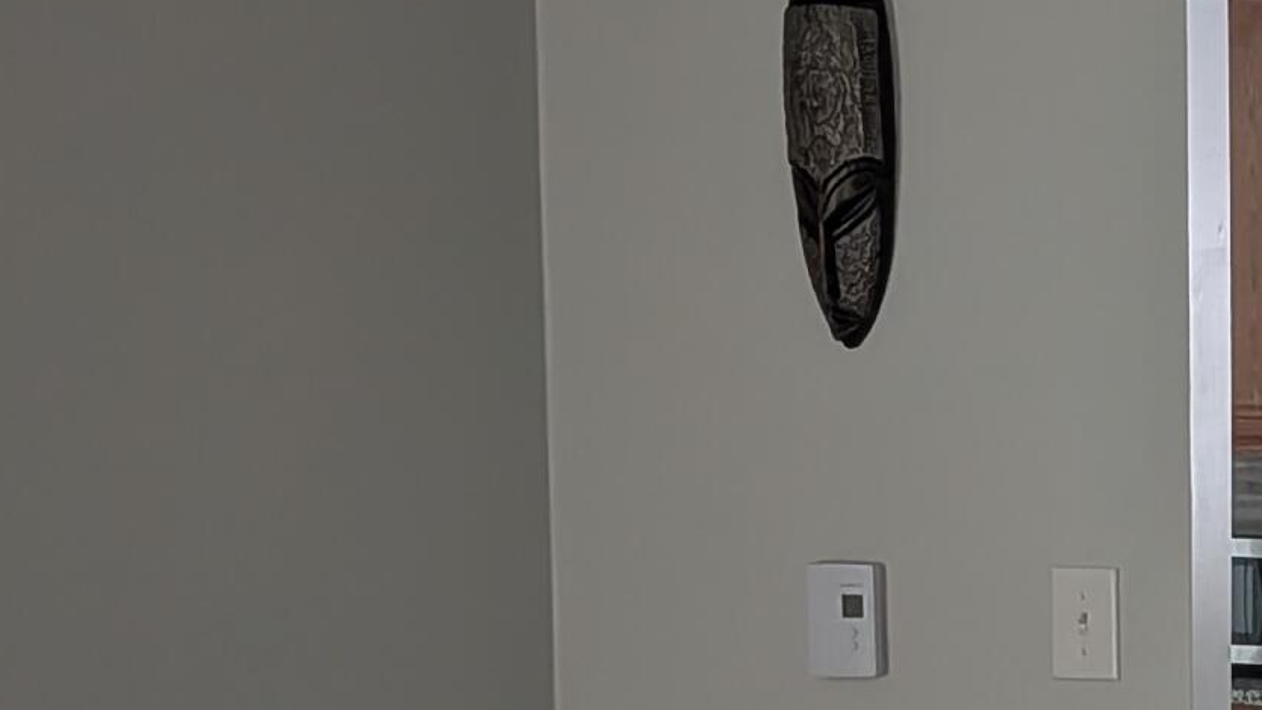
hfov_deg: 20.9
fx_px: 3145
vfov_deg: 12.8
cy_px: 651
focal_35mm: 94
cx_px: 1584
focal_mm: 4.53
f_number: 1.7
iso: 77
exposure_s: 1/20
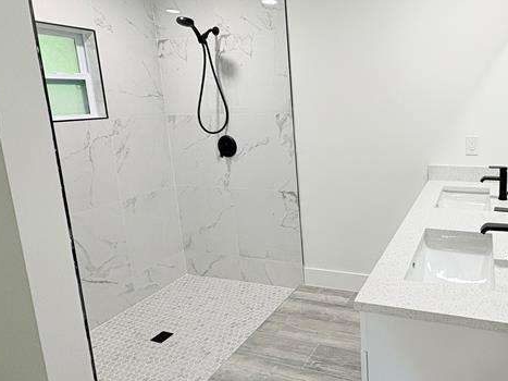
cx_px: 387
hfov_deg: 66.6
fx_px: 352
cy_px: 151
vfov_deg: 56.3
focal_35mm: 24
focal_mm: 2.22
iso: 160
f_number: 2.2
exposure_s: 1/120
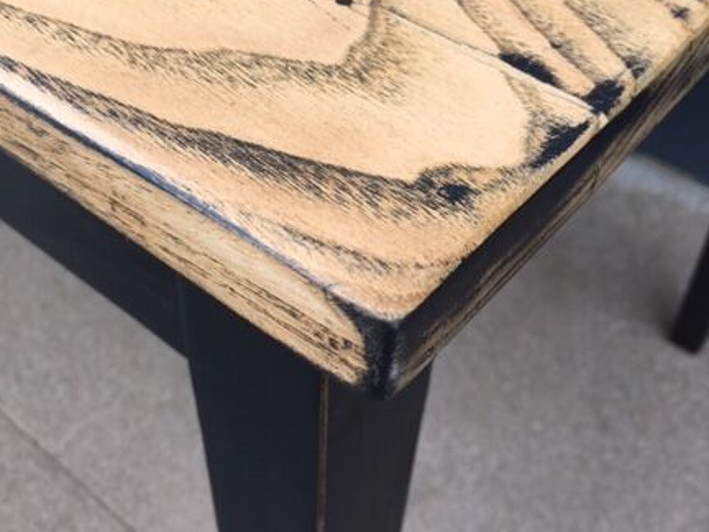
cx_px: 317
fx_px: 881
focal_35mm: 43
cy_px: 217
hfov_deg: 43.8
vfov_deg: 33.5
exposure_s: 1/211
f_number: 2.2
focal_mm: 4.15
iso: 25
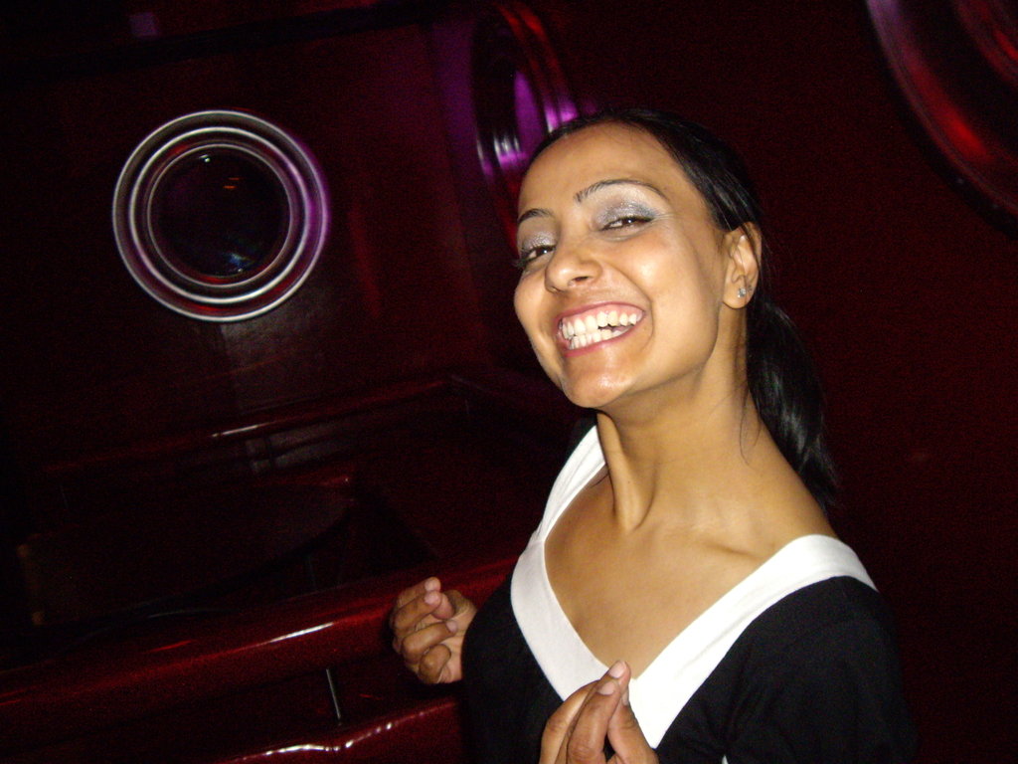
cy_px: 382
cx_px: 509
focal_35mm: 38
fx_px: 1118
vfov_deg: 37.7
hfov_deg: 49.0
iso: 400
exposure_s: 1/40
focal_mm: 6.2
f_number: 2.7
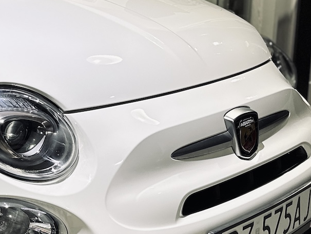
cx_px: -73
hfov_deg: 23.2
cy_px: 135
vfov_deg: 19.4
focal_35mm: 76
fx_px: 683
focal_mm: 6.86
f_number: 1.78
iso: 125
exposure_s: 1/50
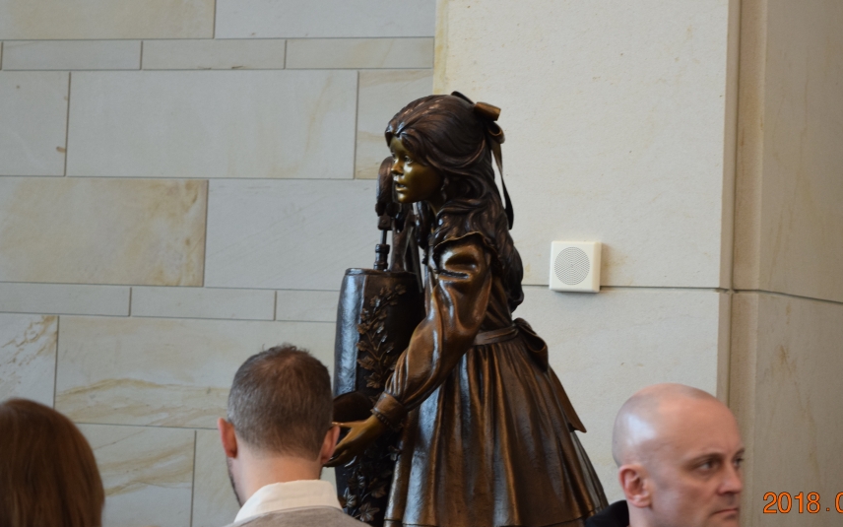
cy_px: 218
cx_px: 498
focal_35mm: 101
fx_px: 2311
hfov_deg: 20.6
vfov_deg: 13.0
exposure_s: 1/60
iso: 1000
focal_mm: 55
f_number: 5.6
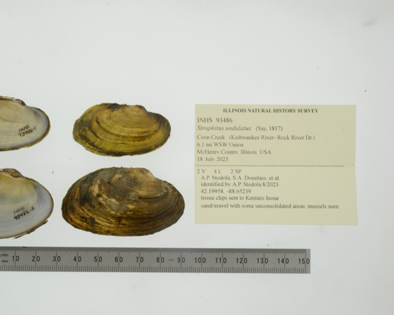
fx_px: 793
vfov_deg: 22.5
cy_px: 158
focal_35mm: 68
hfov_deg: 27.8
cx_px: 157
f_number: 32
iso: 100
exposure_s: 1/10
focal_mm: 60
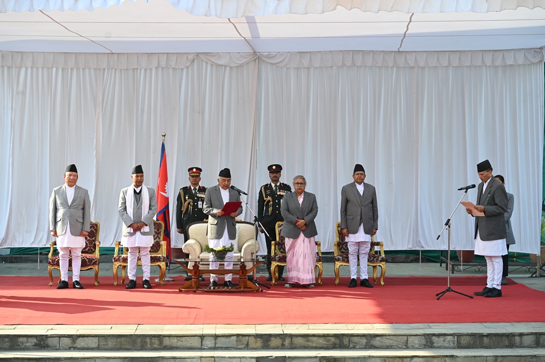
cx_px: 272
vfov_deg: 18.6
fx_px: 1104
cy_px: 181
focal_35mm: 73
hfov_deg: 27.7
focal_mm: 73
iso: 400
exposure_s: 1/400
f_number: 5.6
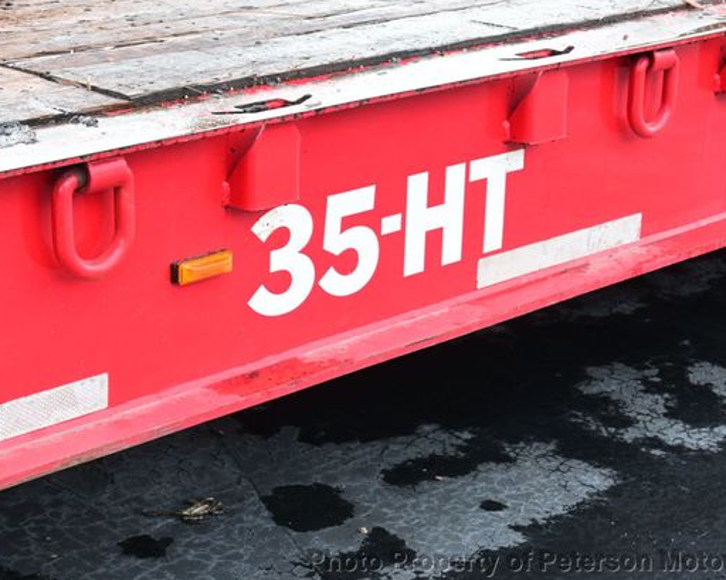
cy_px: 285
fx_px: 1890
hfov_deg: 21.7
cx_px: 380
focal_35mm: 88
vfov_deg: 17.4
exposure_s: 1/80
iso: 560
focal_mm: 50
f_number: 6.3
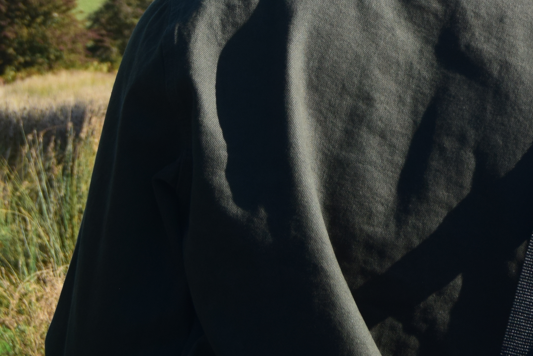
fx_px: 2804
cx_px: 727
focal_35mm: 189
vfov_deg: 7.2
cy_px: -33
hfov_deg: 10.6
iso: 400
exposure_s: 1/320
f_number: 10
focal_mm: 45
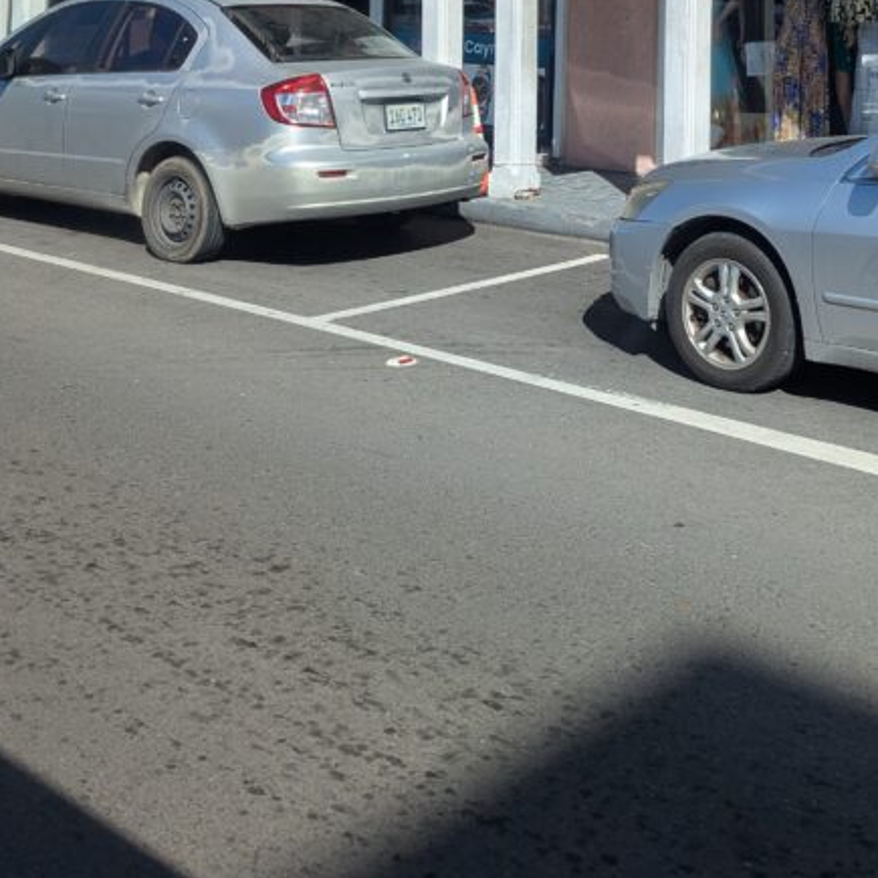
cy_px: 8
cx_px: 693
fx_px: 1435
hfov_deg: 33.1
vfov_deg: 31.6
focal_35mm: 50
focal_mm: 6.81
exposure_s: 1/845
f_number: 1.85
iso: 49
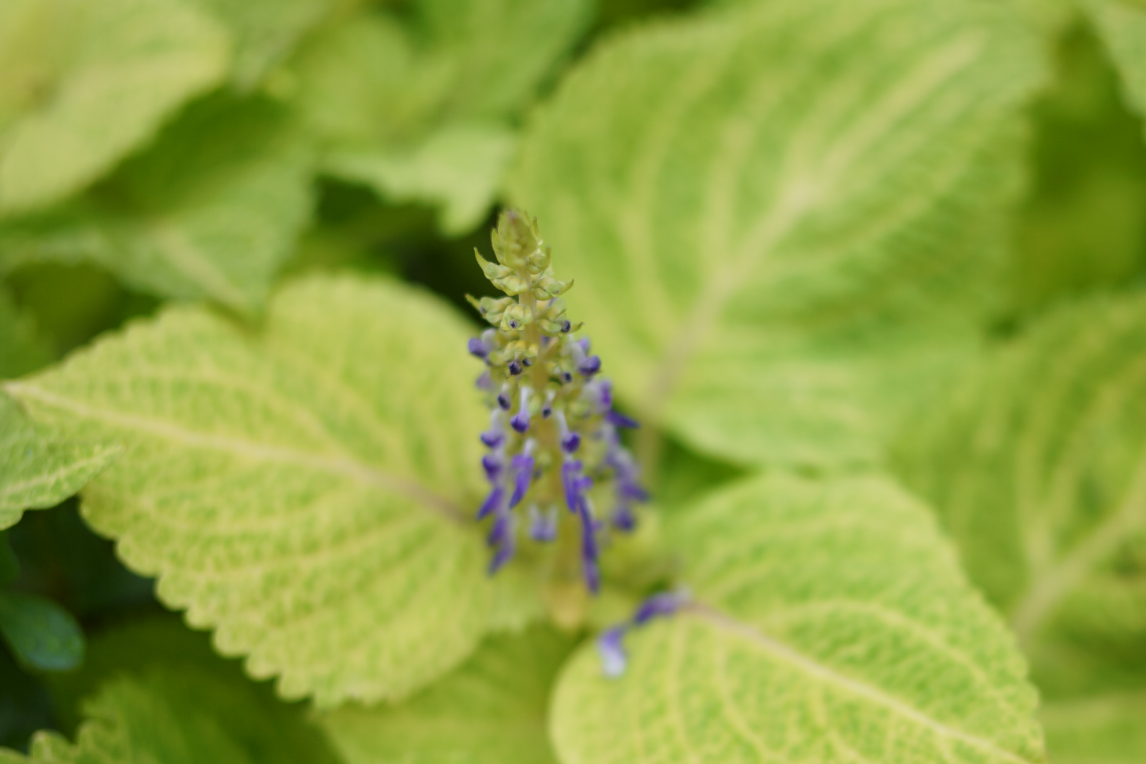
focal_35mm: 77
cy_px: 515
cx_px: 810
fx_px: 2451
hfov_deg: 26.1
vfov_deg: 17.7
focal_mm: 50
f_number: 2
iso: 100
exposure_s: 1/100
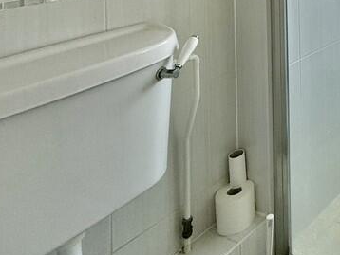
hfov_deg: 33.4
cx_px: 447
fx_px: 393
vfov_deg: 28.5
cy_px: -89
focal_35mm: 40
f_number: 2.2
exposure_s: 1/130
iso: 64
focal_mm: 2.22
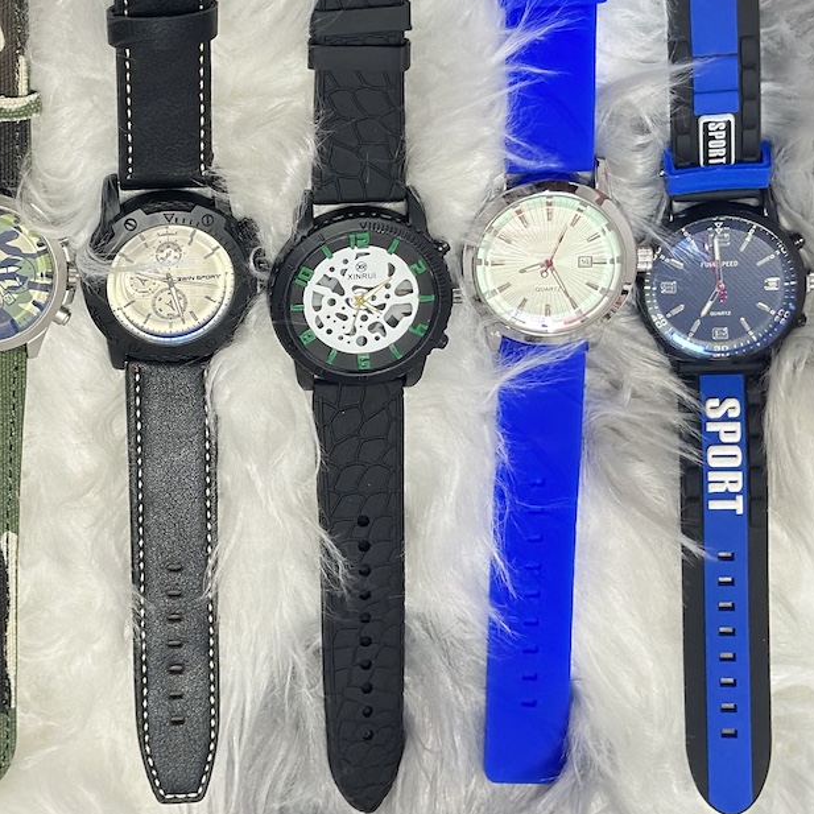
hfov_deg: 19.6
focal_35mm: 88
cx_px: 189
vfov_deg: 19.7
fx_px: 2341
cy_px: 359
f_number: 1.78
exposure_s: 1/33
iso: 320
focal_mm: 6.86
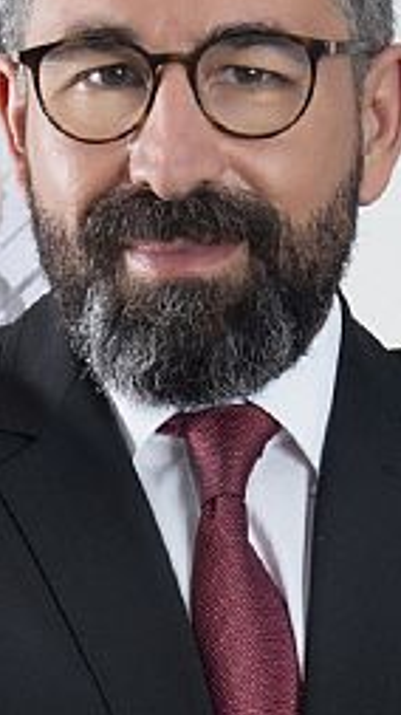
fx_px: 3011
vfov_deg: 13.5
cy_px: 458
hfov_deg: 7.6
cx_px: 268
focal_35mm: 159
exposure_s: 1/100
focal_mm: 48
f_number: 18
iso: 250
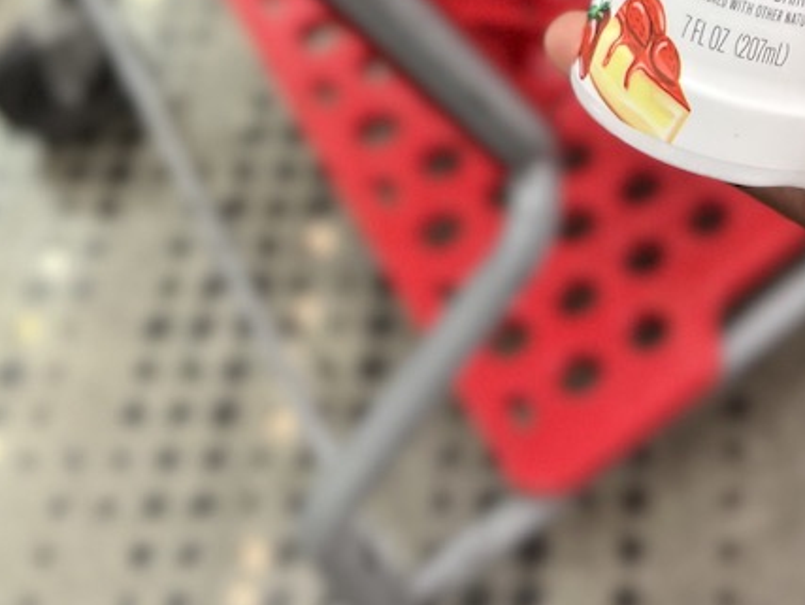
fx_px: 1699
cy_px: -141
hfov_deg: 24.9
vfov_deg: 19.0
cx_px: 867
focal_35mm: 73
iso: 160
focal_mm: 5.7
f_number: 1.5
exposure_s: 1/60
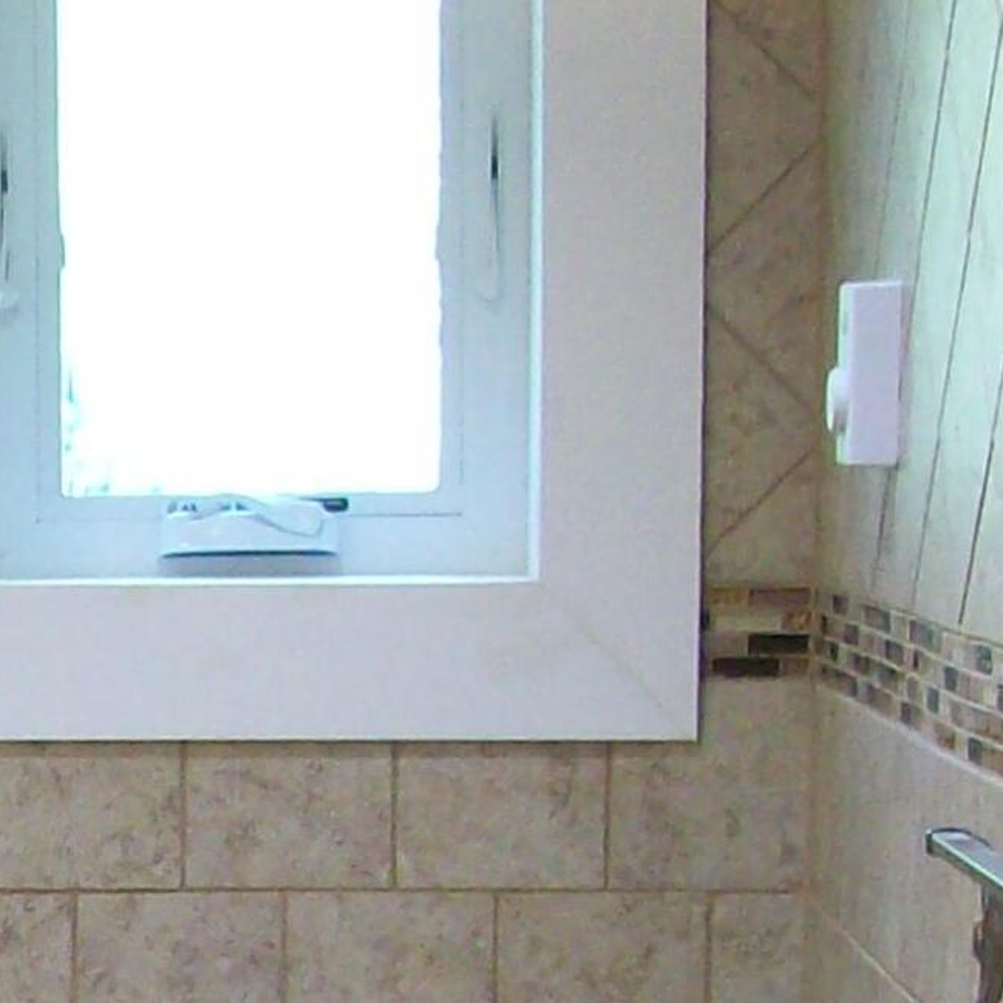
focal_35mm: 147
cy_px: 1272
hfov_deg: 10.8
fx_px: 4819
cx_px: -1001
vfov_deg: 11.6
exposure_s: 1/15.9
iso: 160
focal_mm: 6
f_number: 2.7
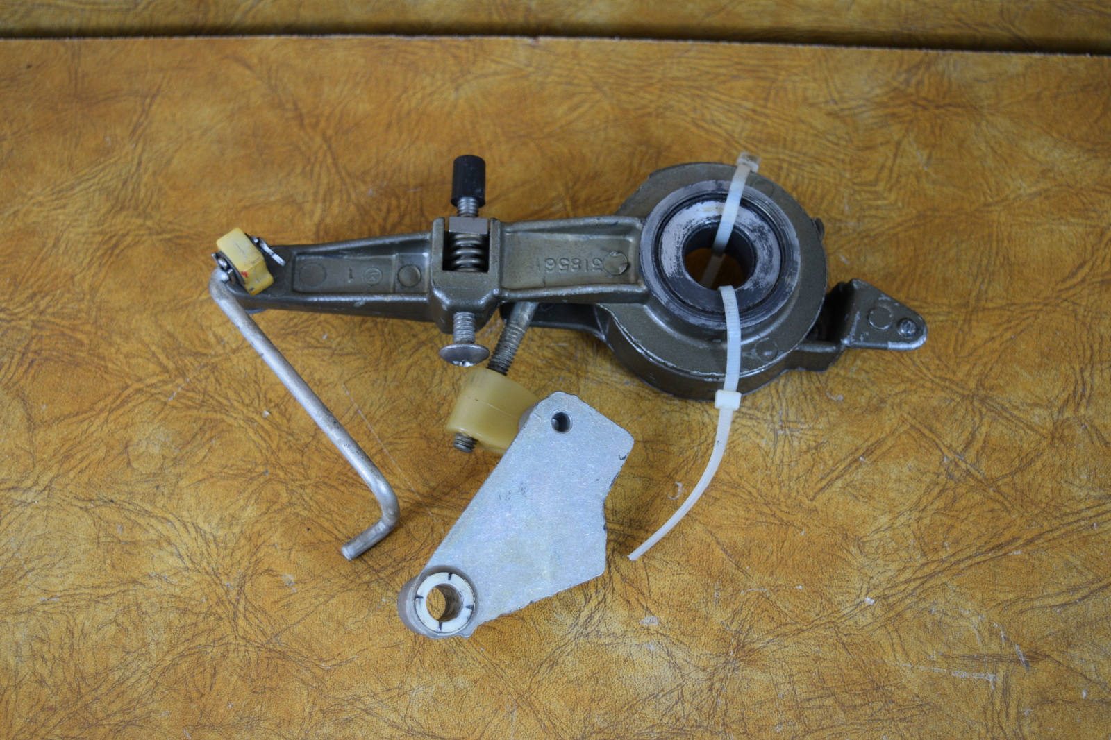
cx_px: 556
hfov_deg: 38.9
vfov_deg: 26.5
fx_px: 1573
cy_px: 370
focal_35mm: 51
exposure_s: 1/60
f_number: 4.5
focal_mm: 34
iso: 450
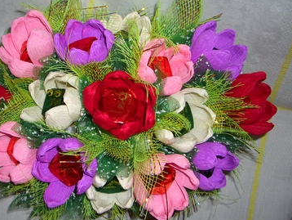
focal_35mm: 44
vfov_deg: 32.9
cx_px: 122
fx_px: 371
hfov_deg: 42.8
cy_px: 114
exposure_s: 1/60
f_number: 2.6
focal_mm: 5.8
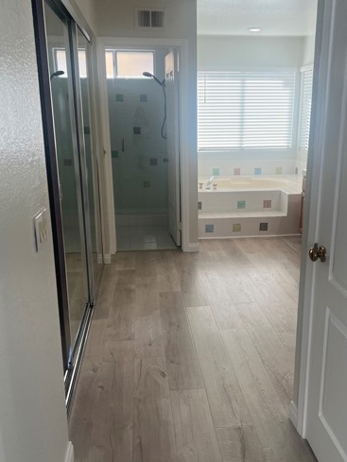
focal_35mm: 34
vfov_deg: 53.9
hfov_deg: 41.7
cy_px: 233
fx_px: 454
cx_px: 200
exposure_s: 1/234
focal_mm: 5.7
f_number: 1.5
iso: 40
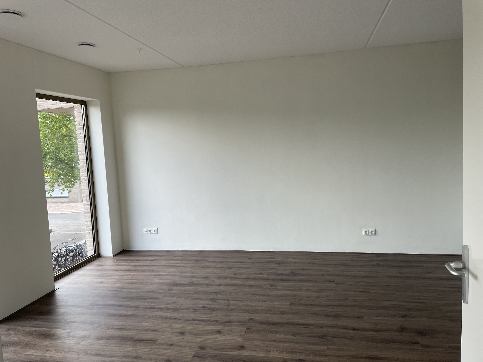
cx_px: 242
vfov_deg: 53.1
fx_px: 363
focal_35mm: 26
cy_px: 181
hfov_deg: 67.3
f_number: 1.6
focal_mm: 4.2
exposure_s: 1/198
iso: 32
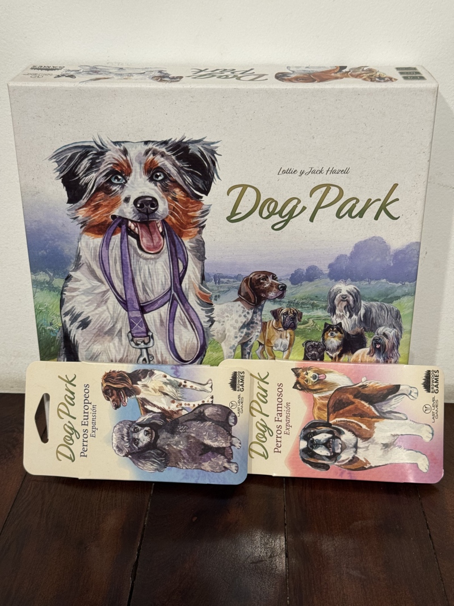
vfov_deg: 39.7
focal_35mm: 48
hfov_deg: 30.3
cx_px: 227
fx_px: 840
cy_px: 303
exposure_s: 1/50
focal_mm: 6.76
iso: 160
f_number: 1.78
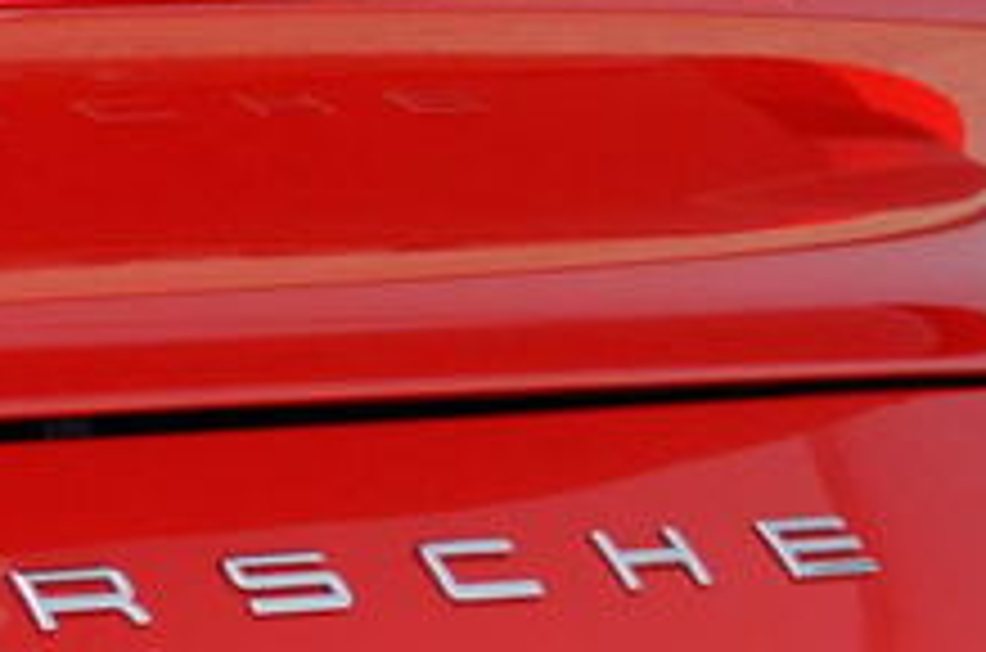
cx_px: -410
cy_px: 387
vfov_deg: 3.4
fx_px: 11123
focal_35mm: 407
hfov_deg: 5.0
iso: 500
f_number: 5.6
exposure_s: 1/500
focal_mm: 58
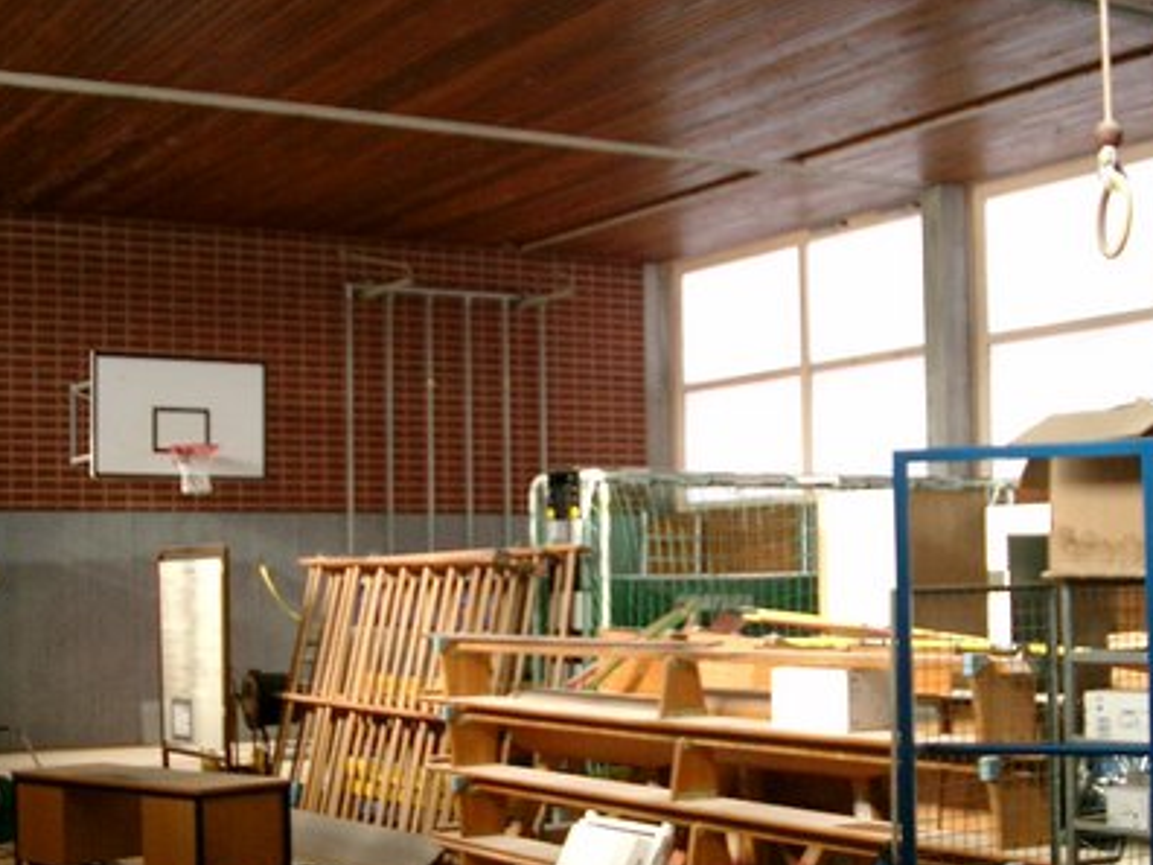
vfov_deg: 26.0
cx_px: 533
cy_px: 580
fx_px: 1865
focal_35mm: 56
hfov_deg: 34.3
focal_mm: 7.6
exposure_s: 1/80
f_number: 2.6
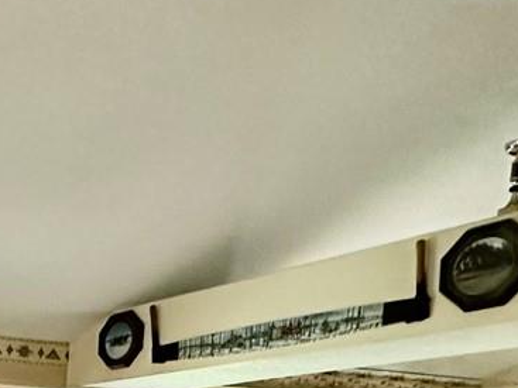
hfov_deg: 23.4
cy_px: 600
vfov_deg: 20.3
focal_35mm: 61
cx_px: -312
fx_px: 913
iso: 400
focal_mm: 2.22
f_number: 2.2
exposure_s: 1/60
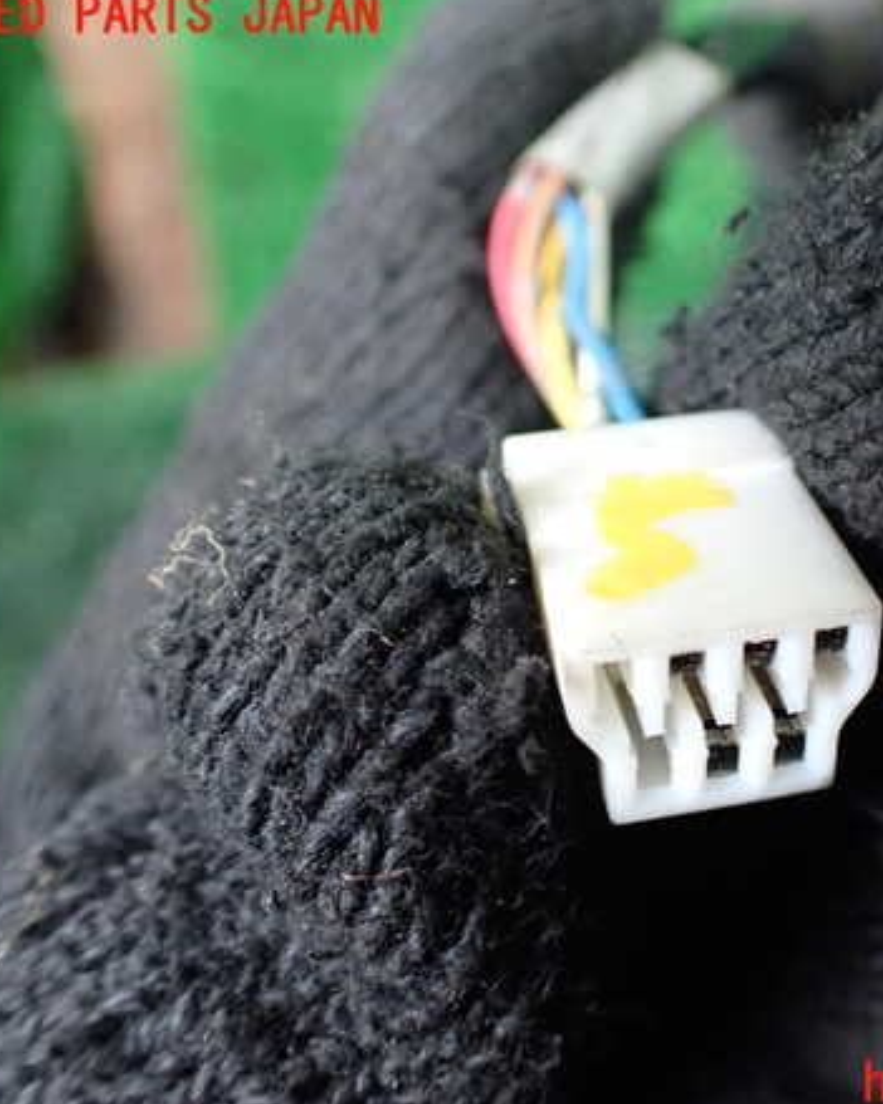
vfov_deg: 45.8
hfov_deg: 36.3
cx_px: 677
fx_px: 1307
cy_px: 551
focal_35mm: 40
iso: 800
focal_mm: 5.4
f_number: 2.3
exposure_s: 1/40
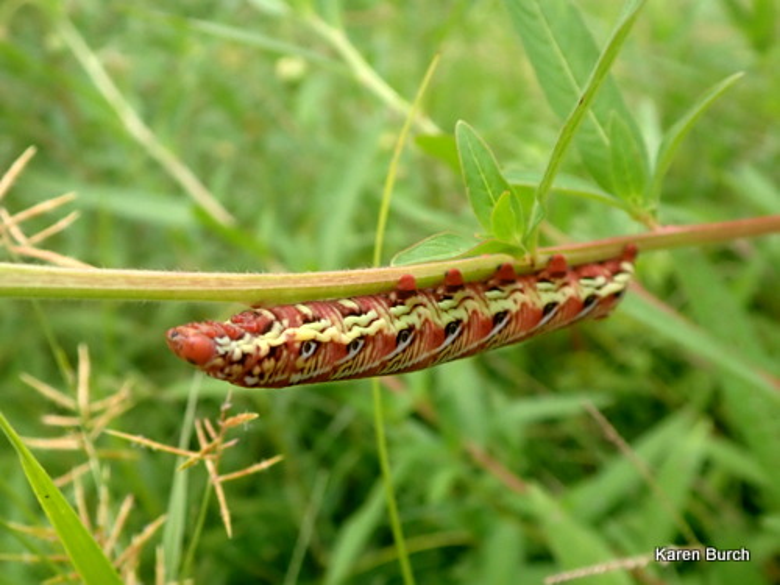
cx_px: 390
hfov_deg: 60.0
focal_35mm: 30
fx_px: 676
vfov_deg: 46.8
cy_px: 292
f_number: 2.3
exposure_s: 1/60
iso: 125
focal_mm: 5.4
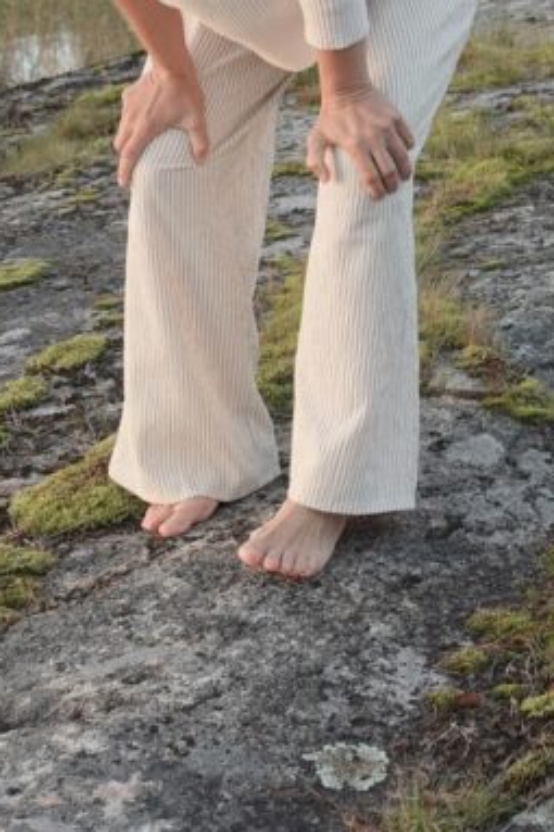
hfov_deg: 13.8
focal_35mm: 99
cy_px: -37
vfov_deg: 19.9
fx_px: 2287
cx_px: 349
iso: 125
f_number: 3.5
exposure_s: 1/80
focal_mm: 14.3
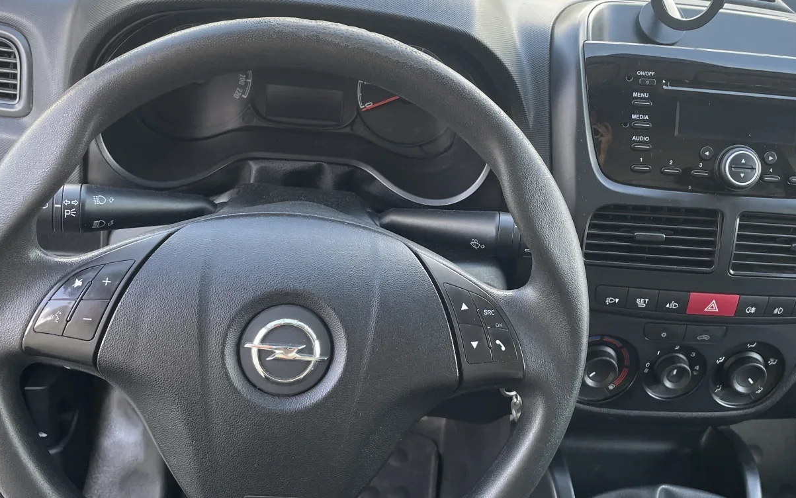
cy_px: 223
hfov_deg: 45.1
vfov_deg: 29.2
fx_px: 955
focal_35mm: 44
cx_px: 460
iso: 50
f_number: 1.6
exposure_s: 1/121
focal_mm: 4.2
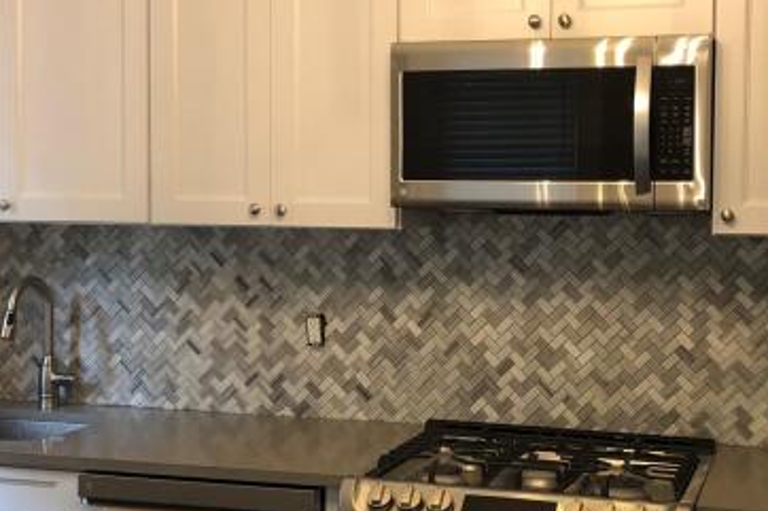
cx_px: 471
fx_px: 1237
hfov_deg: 34.4
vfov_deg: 23.4
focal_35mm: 58
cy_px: 248
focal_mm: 3.99
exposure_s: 1/17
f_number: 1.8
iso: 40
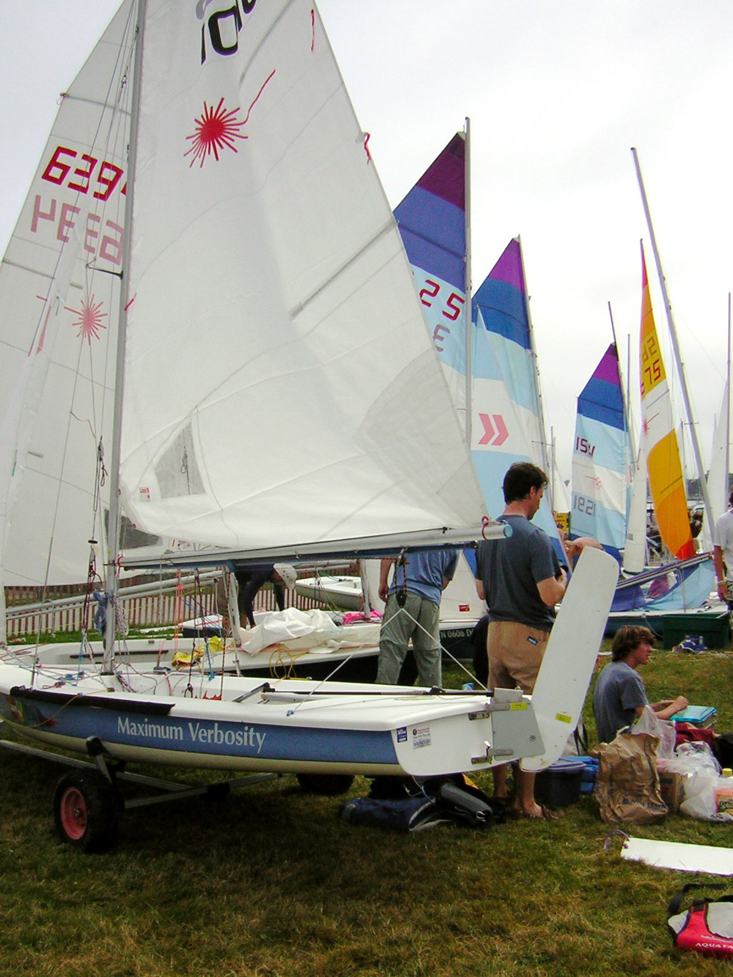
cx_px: 366
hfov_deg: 39.7
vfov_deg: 51.4
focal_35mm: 36
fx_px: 1016
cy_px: 488
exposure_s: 1/1000
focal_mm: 4.7
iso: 50
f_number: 5.2
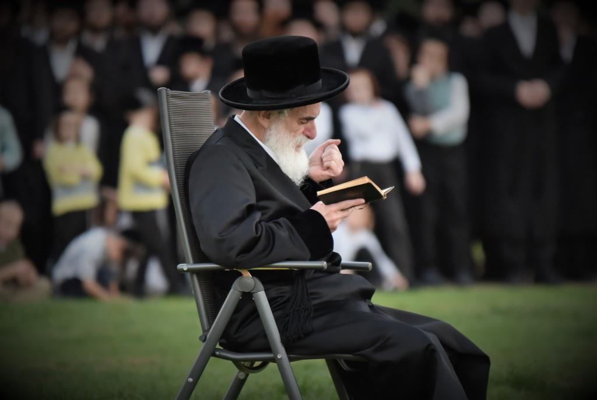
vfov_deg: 6.9
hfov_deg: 10.3
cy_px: 200
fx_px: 3320
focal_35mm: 200
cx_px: 298
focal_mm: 200
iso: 1250
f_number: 2.8
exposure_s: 1/250
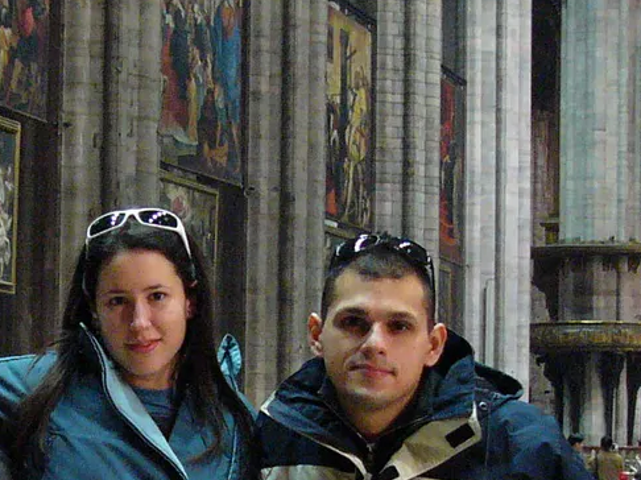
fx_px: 2499
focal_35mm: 135
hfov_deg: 14.5
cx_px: 112
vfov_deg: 10.9
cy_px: 405
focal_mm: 6.8
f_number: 2.8
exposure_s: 1/4
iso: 200
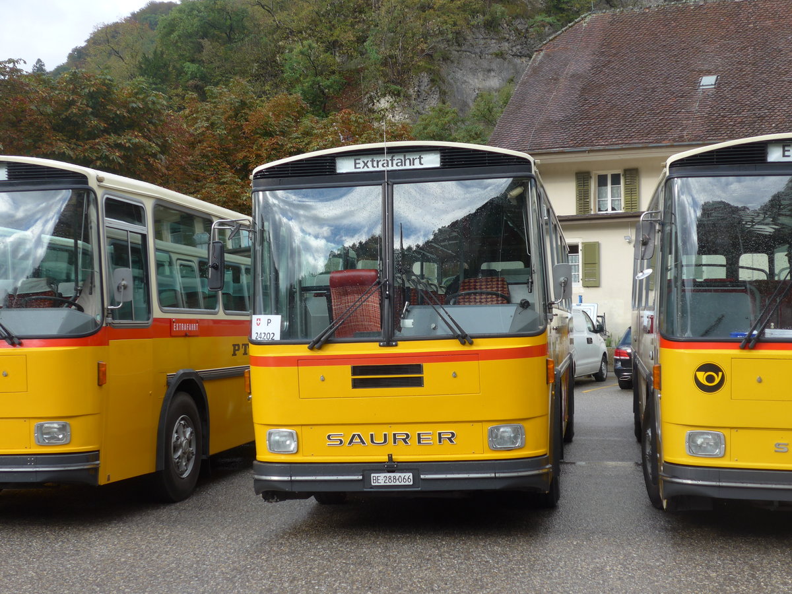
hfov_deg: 38.9
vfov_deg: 29.7
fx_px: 1121
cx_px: 396
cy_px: 297
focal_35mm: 49
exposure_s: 1/250
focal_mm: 10.1
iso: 80
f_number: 3.2
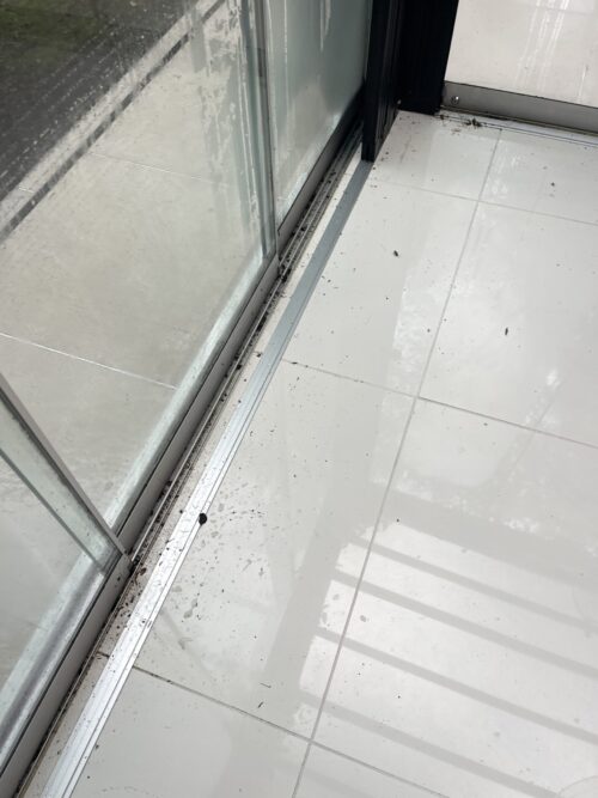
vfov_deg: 69.4
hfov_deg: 54.9
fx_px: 576
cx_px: 299
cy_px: 399
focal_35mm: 25
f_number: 1.6
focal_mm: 5.1
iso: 32
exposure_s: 1/100
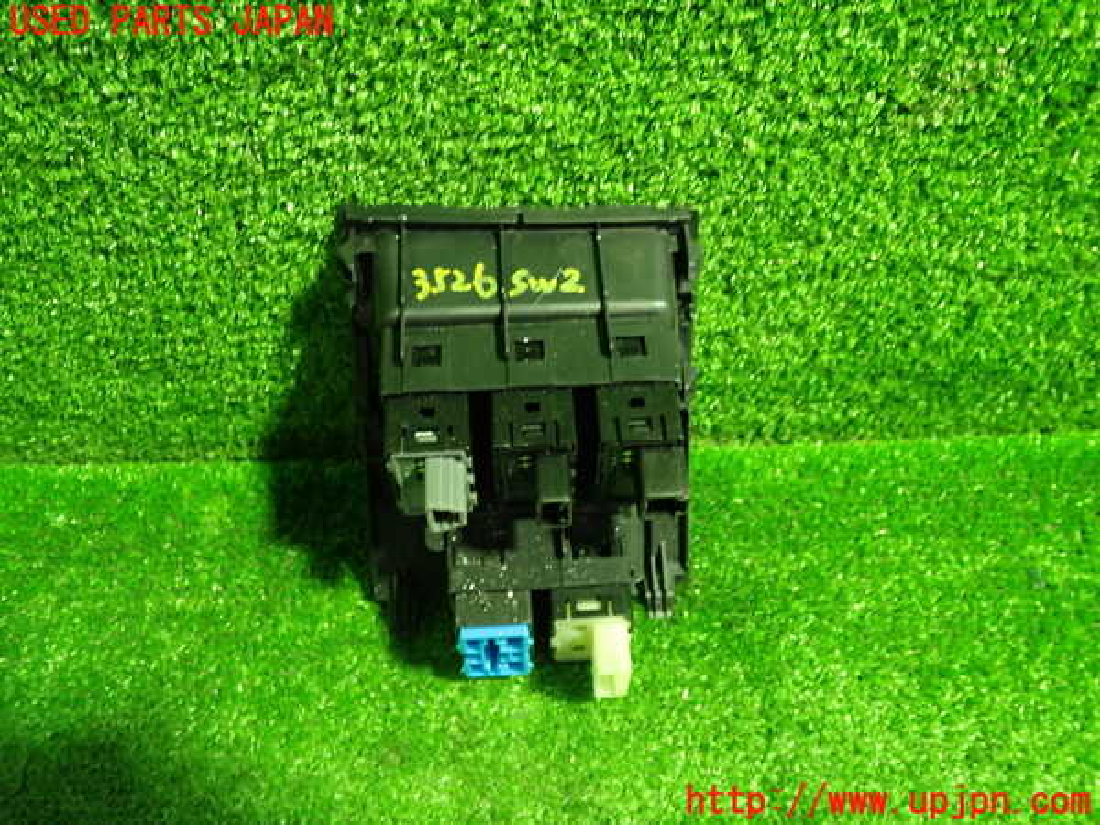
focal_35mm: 30
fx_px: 953
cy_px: 412
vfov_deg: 46.8
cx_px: 550
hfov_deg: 60.0
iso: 500
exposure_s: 1/30
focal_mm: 5.4
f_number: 2.3
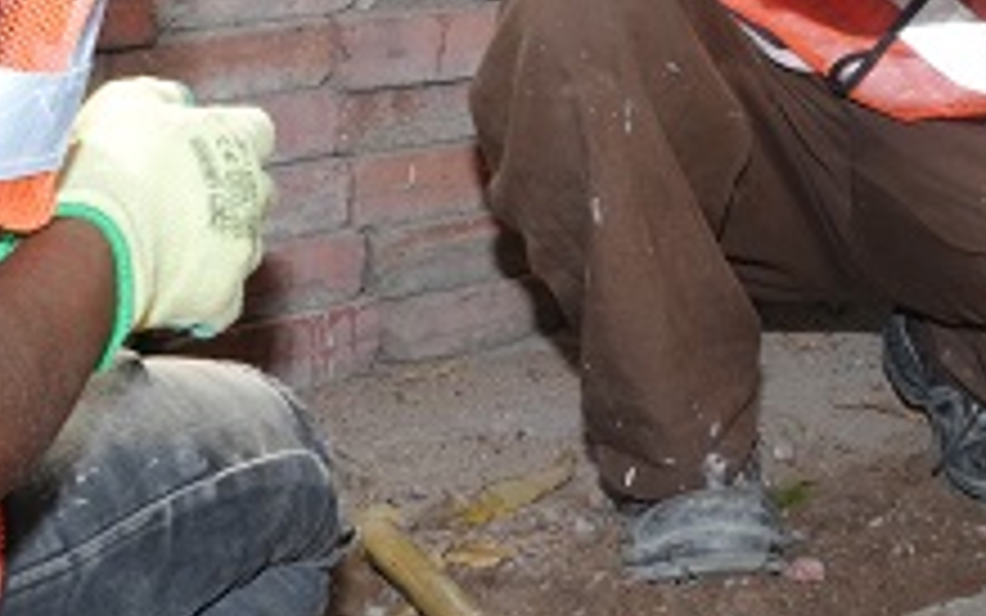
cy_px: 110
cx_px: 833
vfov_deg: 14.0
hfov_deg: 21.9
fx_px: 2500
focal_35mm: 93
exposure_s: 1/160
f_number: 14
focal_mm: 25
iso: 800
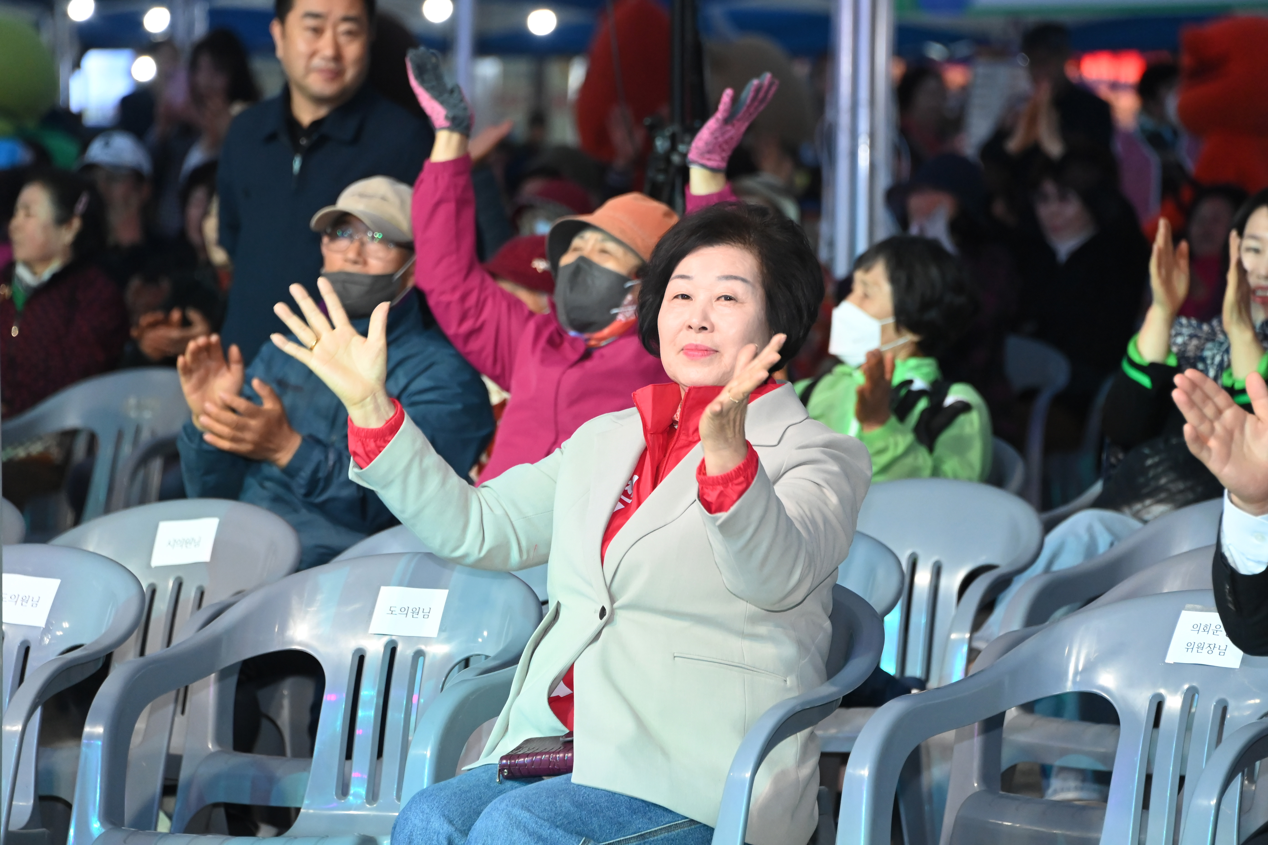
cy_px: 422
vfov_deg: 6.9
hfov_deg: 10.3
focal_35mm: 200
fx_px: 7044
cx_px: 634
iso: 6400
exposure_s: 1/250
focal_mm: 200
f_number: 6.3
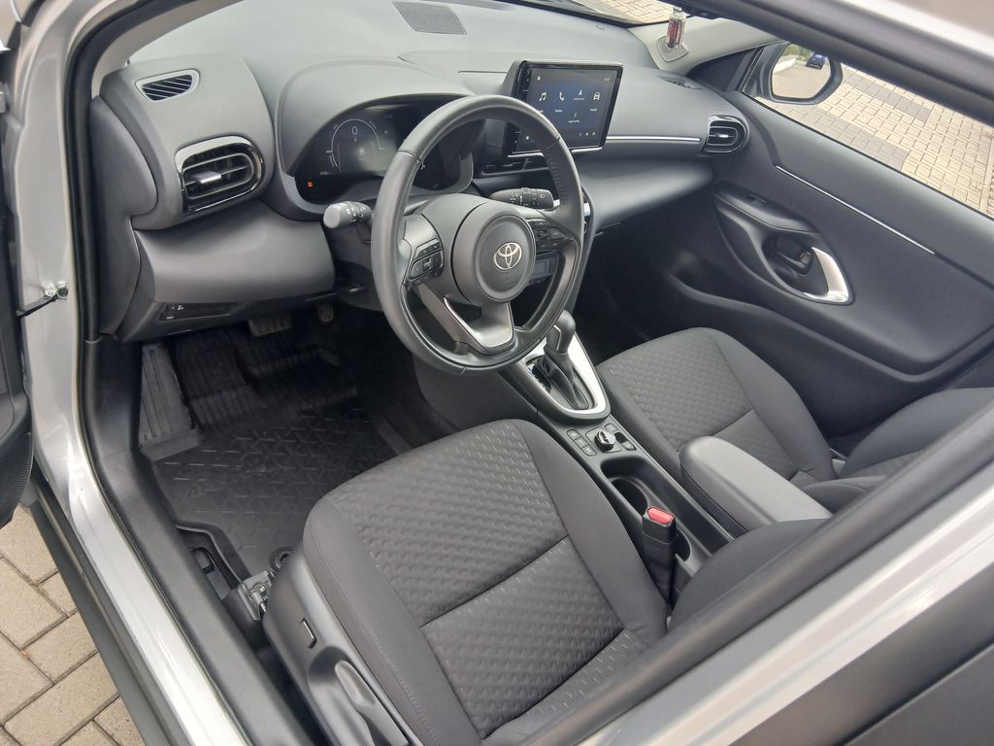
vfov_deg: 53.1
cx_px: 497
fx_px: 747
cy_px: 373
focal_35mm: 26
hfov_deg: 67.3
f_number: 1.8
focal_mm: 3.98
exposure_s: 1/50
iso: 64
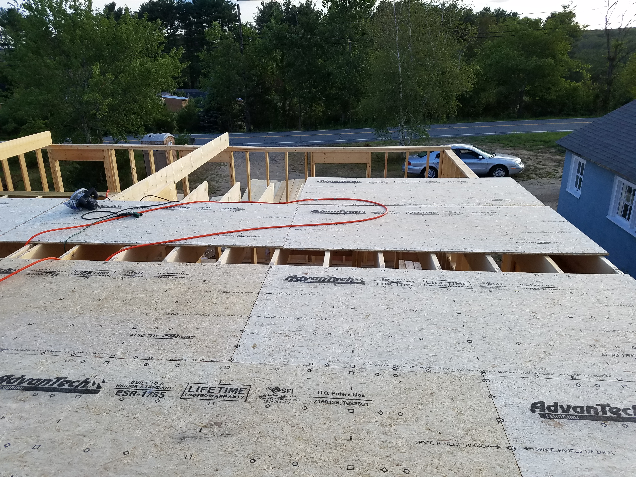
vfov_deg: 53.1
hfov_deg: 67.3
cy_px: 238
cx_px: 318
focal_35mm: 26
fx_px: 478
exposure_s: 1/976
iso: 50
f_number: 1.7
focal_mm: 4.2
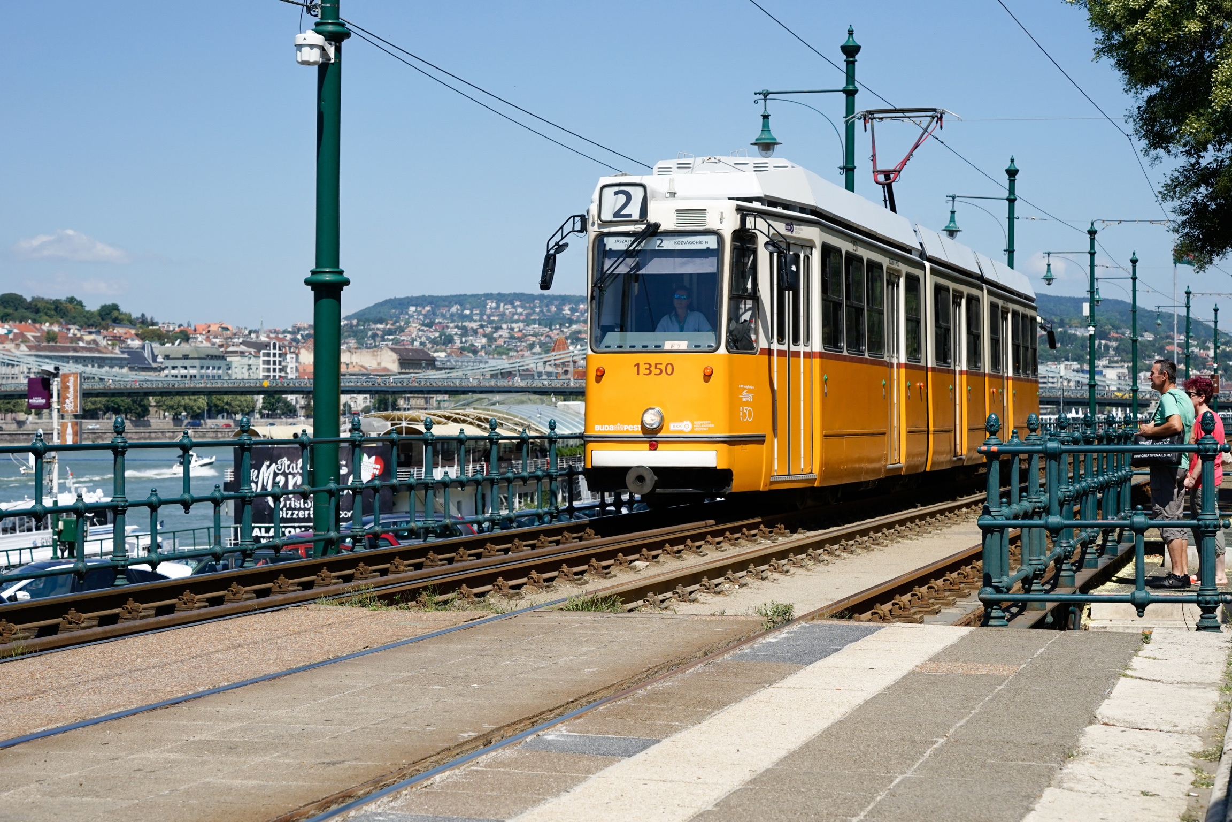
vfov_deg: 19.5
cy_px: 411
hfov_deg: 28.8
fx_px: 2395
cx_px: 616
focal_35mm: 70
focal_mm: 70
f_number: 8
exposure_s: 1/1600
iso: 400
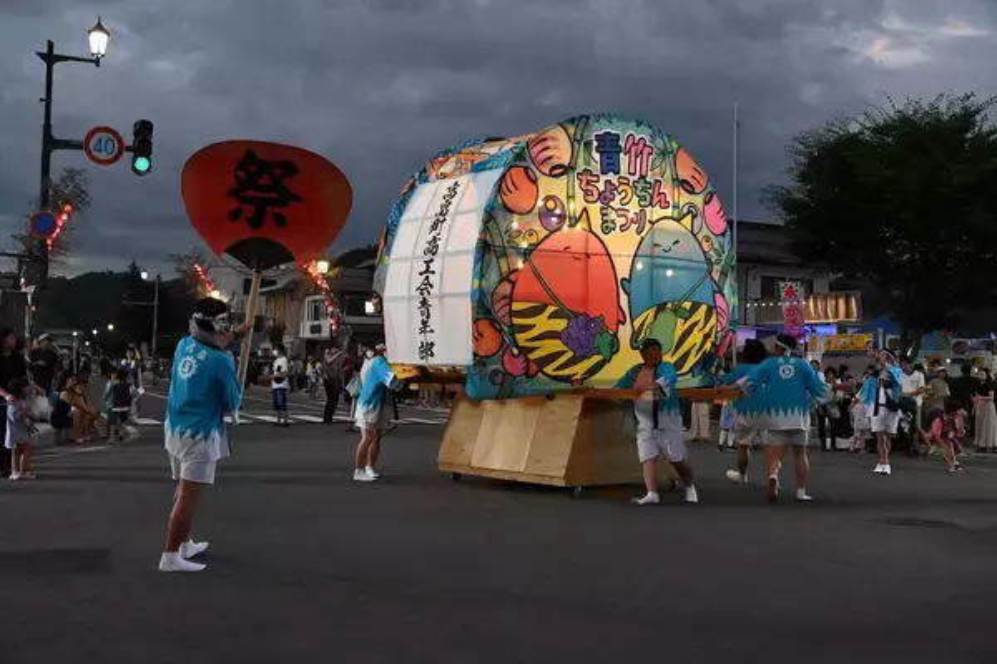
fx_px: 1101
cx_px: 498
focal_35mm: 40
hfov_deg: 48.7
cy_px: 332
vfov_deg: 33.6
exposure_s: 1/800
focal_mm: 26.5
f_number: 5.6
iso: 10000
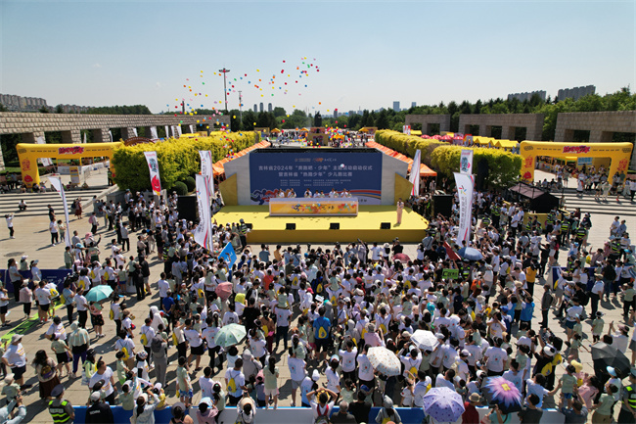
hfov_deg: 78.6
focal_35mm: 22
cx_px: 318
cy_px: 212
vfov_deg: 57.2
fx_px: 389
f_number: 2.8
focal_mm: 8.38
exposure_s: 1/200
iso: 110
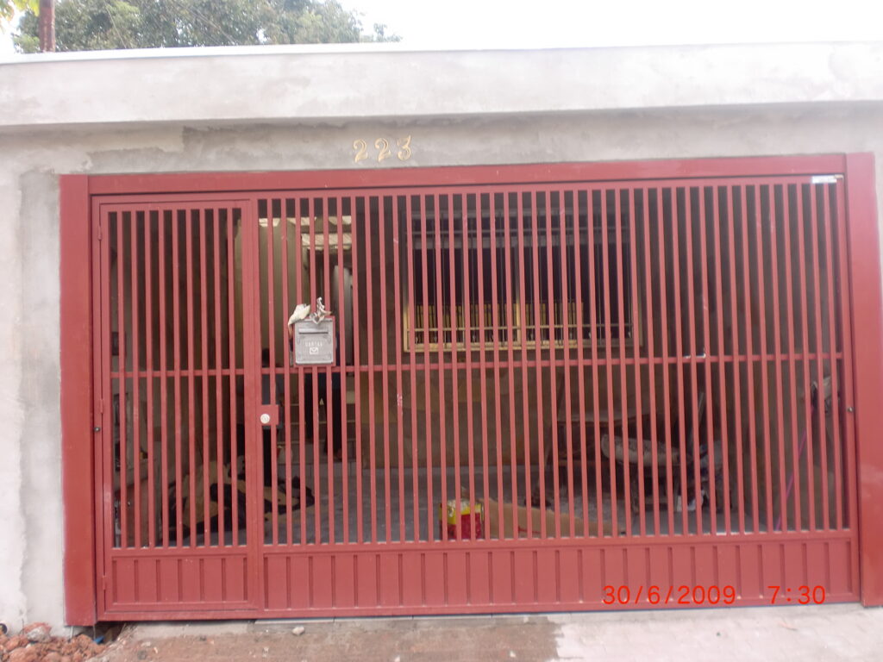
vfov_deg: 40.7
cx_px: 442
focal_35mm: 35
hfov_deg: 52.6
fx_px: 893
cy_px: 331
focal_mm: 6.3
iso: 64
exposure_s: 1/80
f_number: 3.1
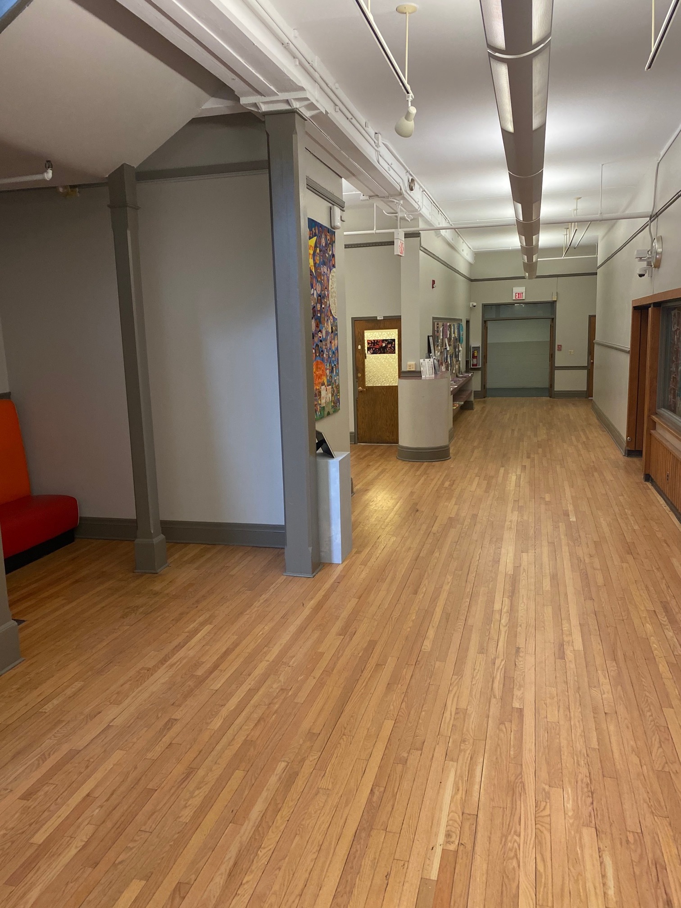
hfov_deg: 53.1
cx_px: 340
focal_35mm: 26
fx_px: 682
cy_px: 454
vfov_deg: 67.3
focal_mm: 4.25
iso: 200
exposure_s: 1/60
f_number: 1.8
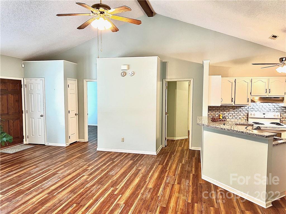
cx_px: 143
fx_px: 215
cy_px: 107
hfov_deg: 67.3
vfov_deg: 53.1
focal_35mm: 26
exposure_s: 1/60
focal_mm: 5.7
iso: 100
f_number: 1.5
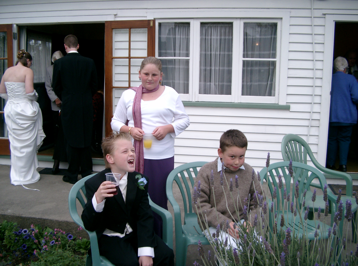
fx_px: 381
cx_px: 179
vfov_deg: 38.5
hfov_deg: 50.3
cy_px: 133
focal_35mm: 37
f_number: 2.6
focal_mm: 7.6
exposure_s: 1/640
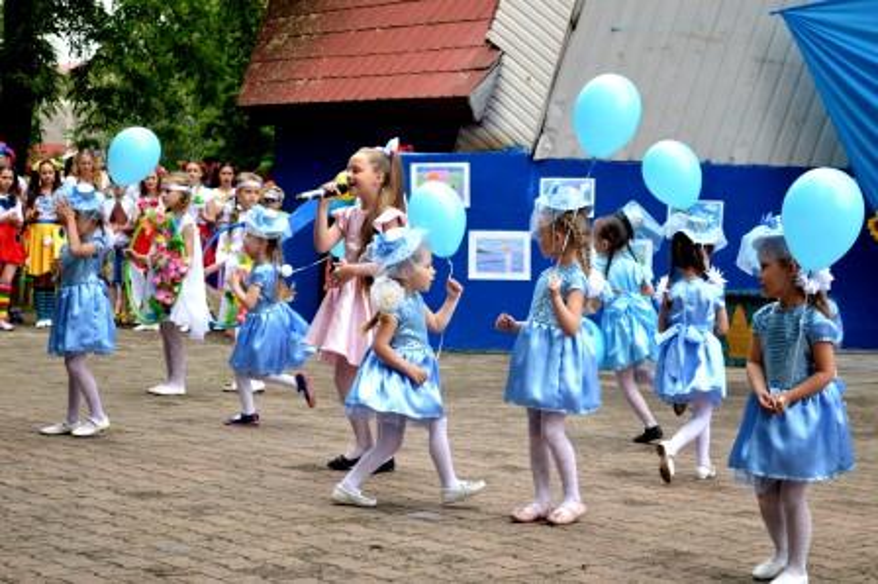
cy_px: 292
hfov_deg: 24.6
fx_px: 2011
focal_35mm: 82
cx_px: 439
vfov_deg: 16.5
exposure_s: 1/500
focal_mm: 55
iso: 1000
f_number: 5.6
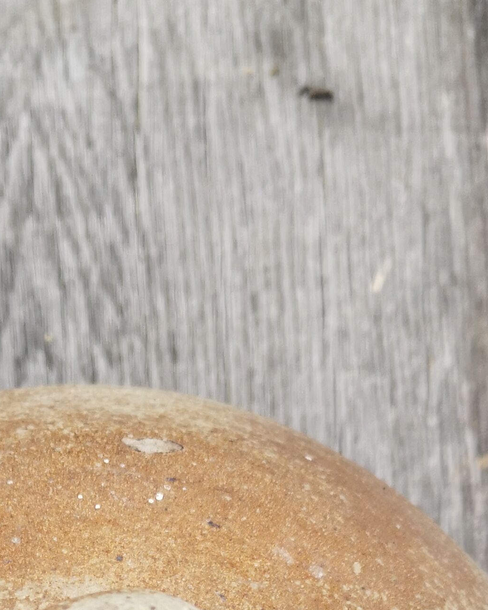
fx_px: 1462
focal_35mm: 81
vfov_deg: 20.5
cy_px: 884
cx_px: 141
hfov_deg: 18.9
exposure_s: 1/476
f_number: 1.8
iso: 50
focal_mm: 3.95
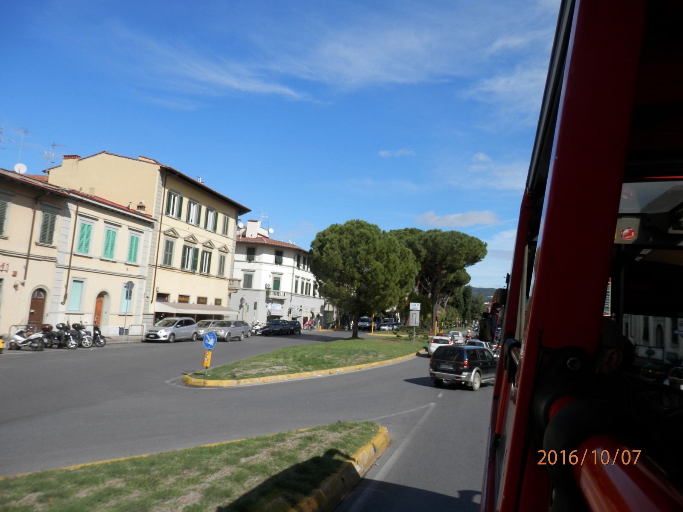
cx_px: 342
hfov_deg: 69.4
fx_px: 493
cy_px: 256
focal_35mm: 25
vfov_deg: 54.9
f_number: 8.7
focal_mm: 4.5
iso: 80
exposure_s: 1/160
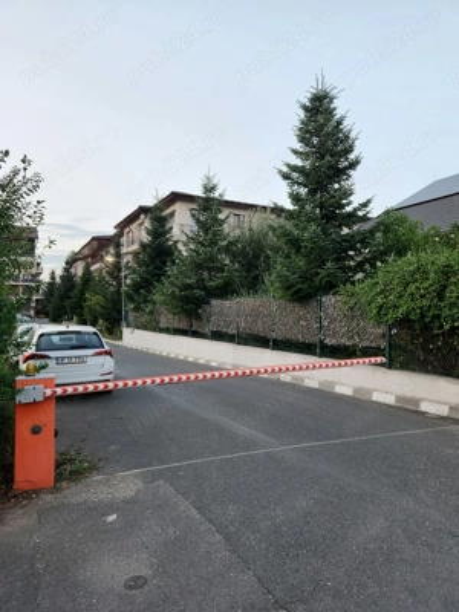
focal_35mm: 23
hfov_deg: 58.9
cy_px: 306
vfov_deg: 73.9
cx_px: 230
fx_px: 407
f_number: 1.8
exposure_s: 1/50.3
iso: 64
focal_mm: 5.4
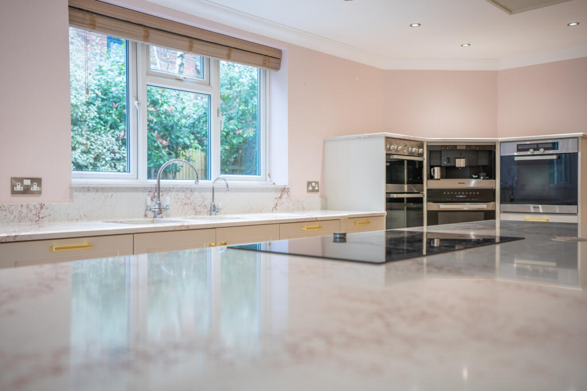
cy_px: 196
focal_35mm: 35
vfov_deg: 37.9
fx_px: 571
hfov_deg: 54.4
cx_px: 294
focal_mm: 35
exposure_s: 1/40
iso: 400
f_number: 2.8
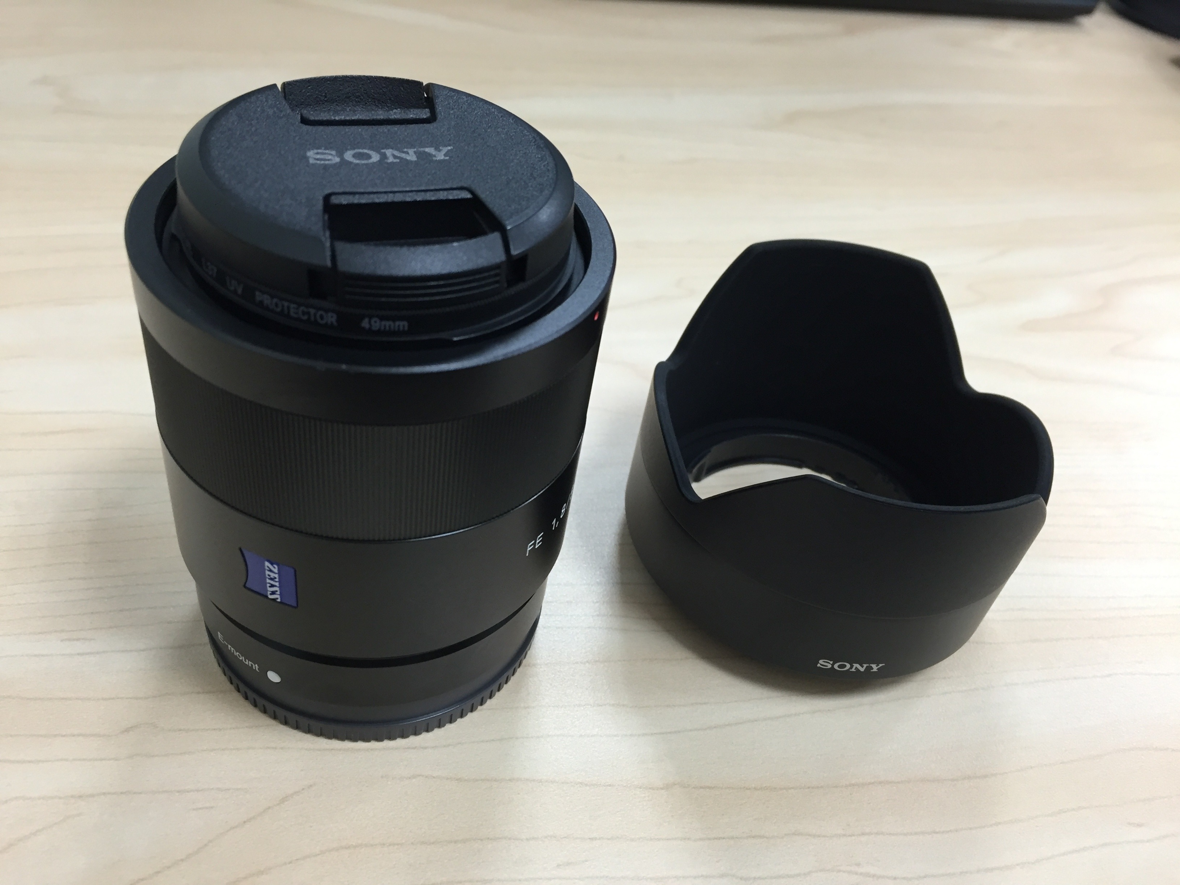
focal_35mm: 29
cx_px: 590
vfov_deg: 48.2
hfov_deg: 61.7
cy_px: 442
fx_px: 989
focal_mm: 4.15
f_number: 2.2
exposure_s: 1/33
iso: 125
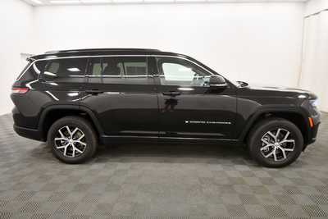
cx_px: 164
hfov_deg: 78.6
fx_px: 201
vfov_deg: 57.3
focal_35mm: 22
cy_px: 110
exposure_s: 1/125
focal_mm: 15
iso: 1100
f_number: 5.3
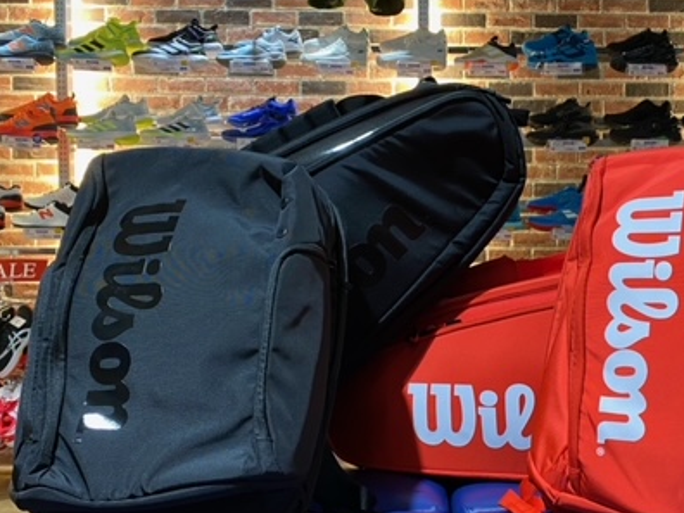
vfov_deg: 34.1
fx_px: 830
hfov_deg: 43.9
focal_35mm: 42
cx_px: 475
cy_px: 337
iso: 250
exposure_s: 1/50
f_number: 1.8
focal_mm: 4.25
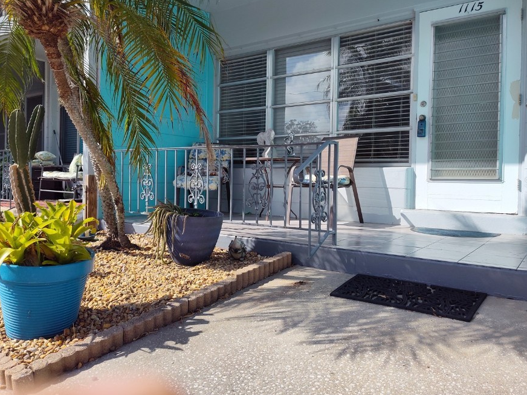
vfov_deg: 51.3
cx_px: 273
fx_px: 411
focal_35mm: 27
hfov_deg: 65.3
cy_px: 182
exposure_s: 1/2087
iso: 100
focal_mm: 5.56
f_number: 1.8
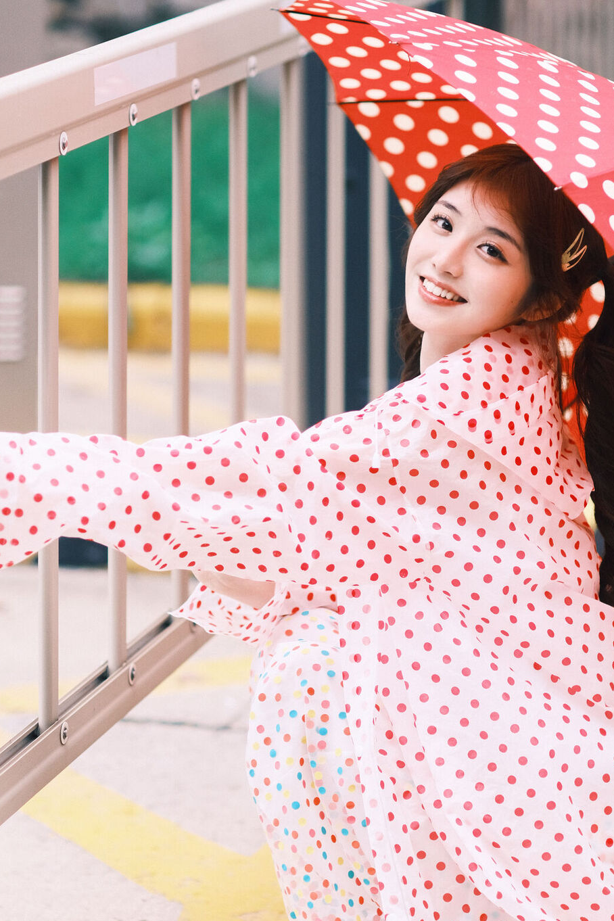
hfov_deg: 9.3
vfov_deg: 13.9
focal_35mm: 148
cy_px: 505
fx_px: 3786
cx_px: 302
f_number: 1.8
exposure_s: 1/1250
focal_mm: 85
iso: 1250
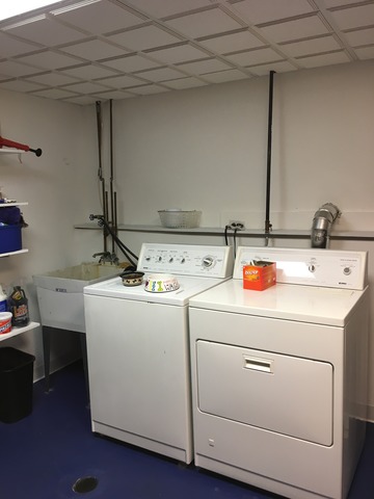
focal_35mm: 29
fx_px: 418
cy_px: 250
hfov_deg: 48.2
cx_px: 187
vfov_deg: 61.7
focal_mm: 4.15
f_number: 2.2
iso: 50
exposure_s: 1/30
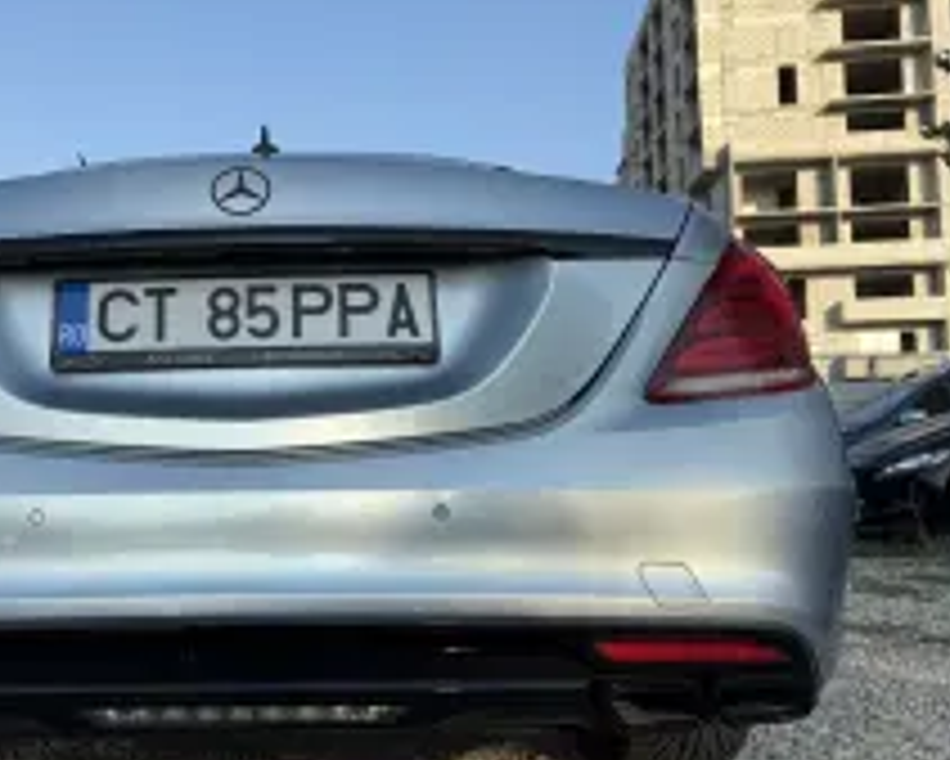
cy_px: 387
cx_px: 270
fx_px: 1125
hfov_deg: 44.6
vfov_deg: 37.4
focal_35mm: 40
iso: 80
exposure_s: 1/3021
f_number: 1.78
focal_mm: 6.76
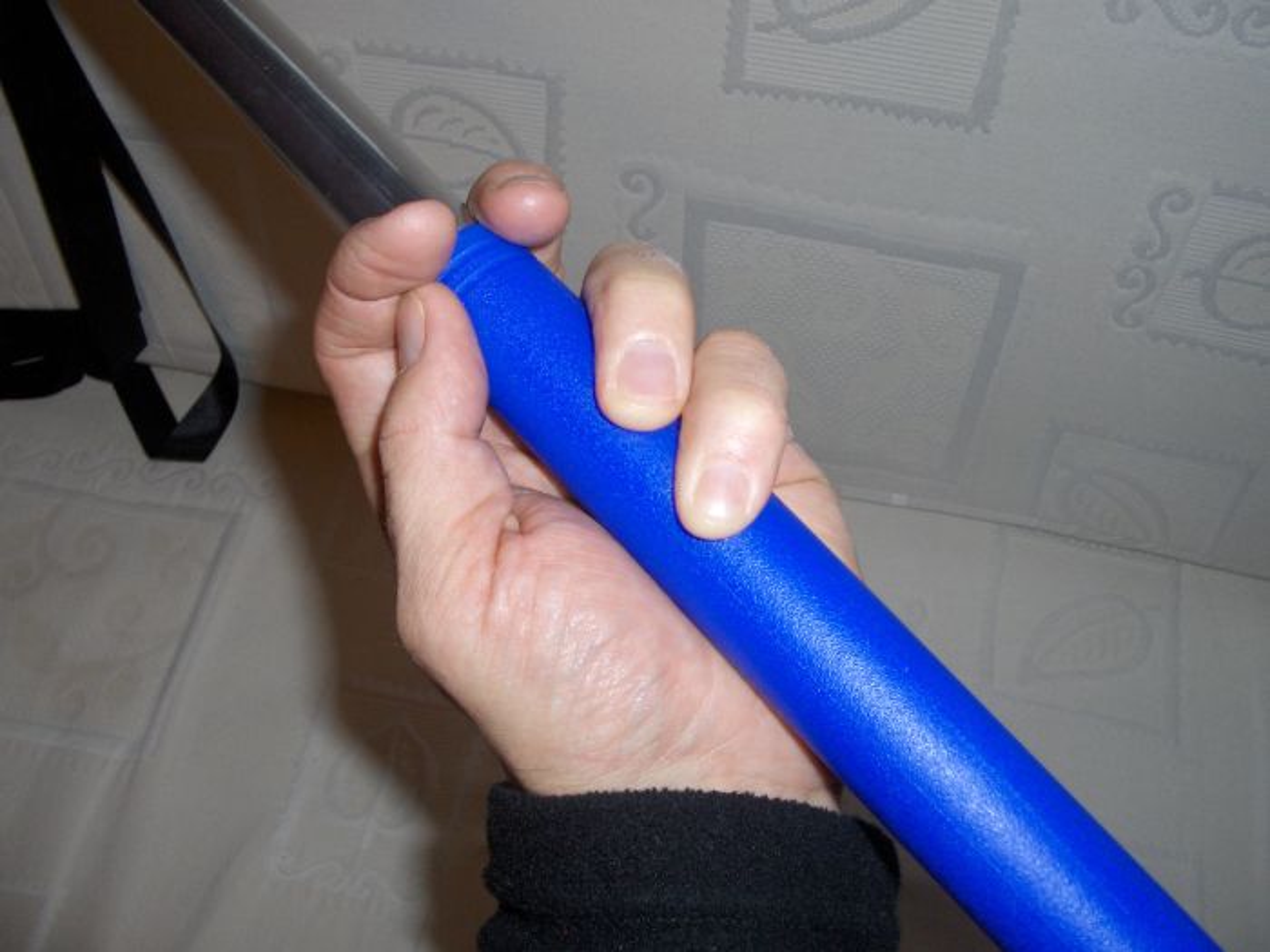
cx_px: 635
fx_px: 1284
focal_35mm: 35
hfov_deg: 52.6
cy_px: 476
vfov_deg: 40.7
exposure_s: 1/60
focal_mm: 5.8
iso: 100
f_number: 4.3
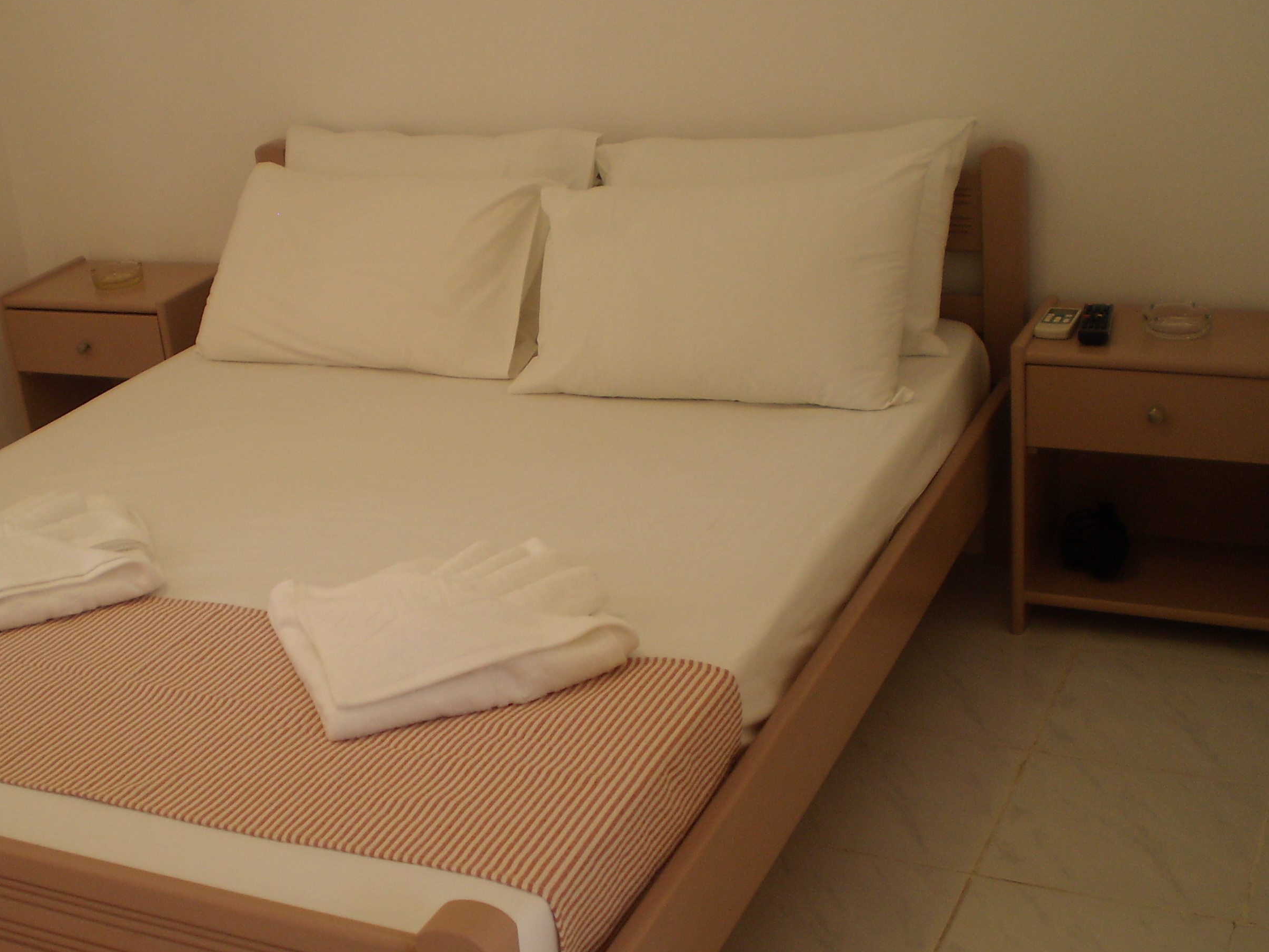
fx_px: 1796
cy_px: 534
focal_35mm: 49
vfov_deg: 29.7
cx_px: 498
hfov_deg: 38.7
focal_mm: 6.3
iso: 64
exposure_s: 1/50
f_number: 3.1
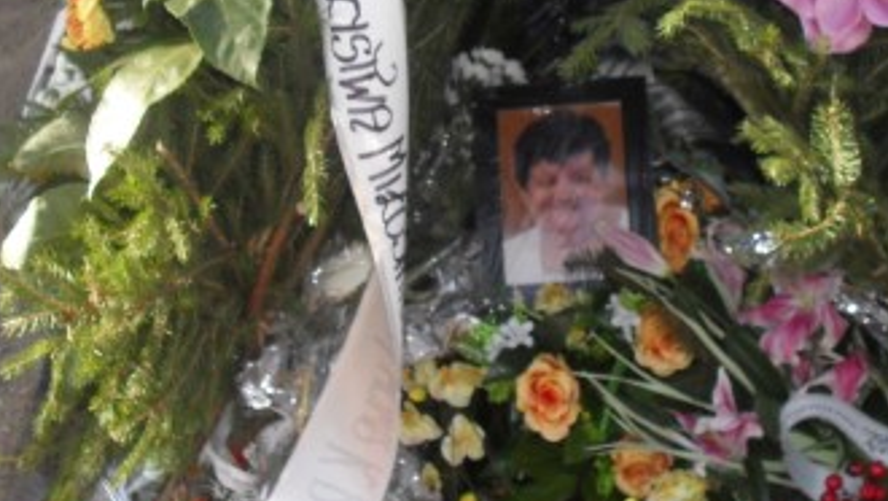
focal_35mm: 74
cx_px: 576
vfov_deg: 16.2
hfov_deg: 28.4
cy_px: 67
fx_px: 1743
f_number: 3.2
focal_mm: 6.3
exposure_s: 1/250
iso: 100
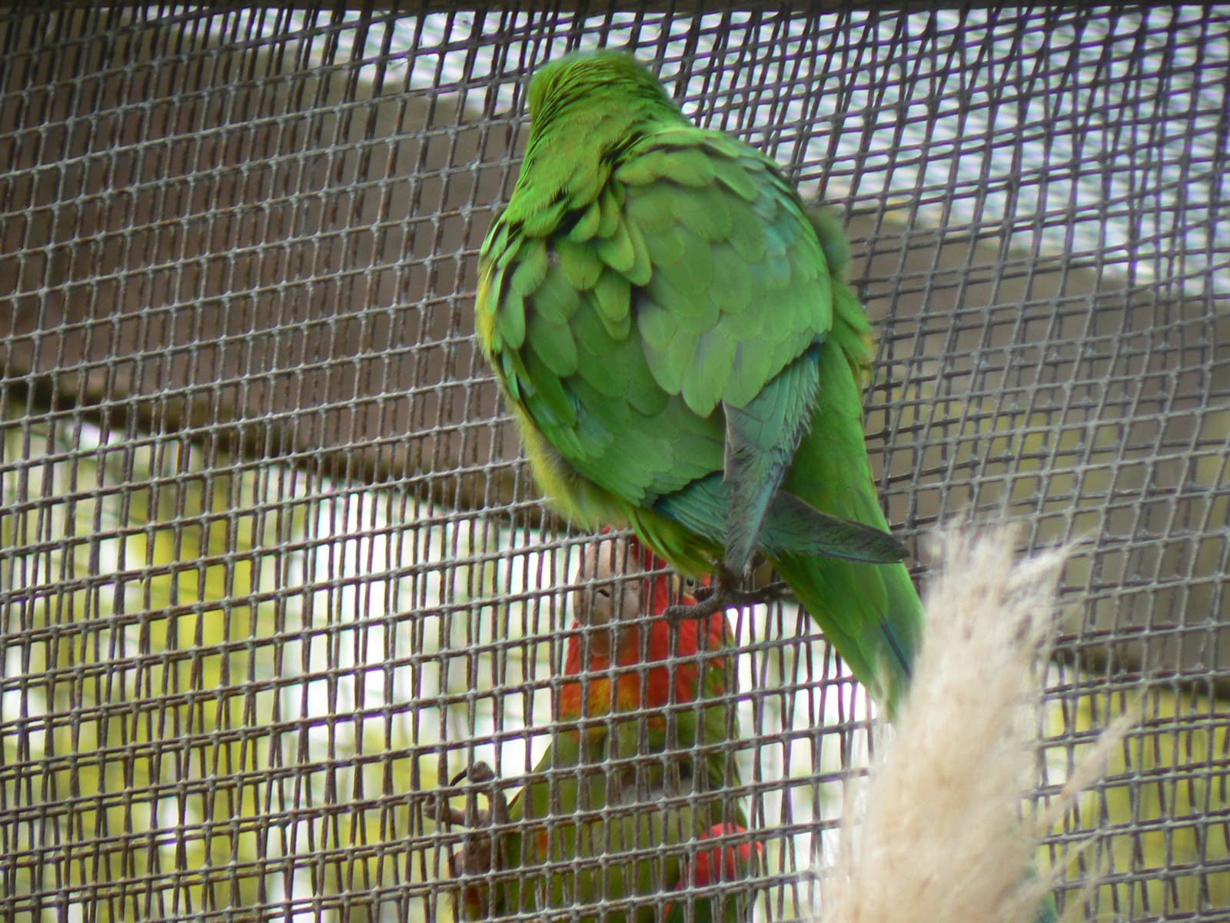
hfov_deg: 4.6
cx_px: 615
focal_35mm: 432
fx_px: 15350
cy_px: 462
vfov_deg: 3.4
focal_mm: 72
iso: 80
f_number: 4
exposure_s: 1/100
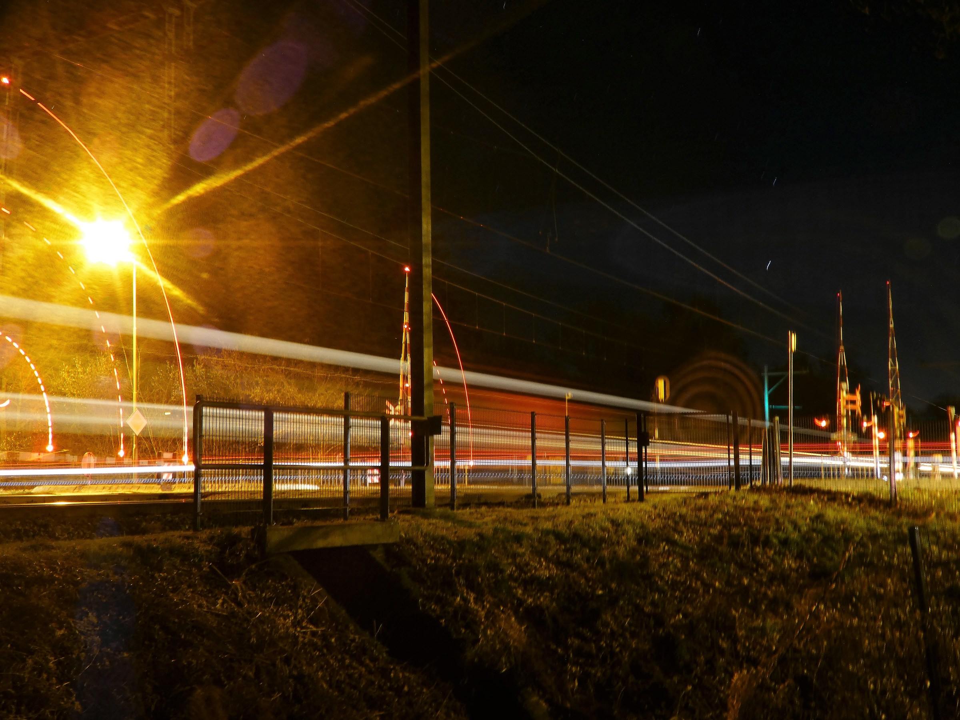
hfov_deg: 49.0
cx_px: 480
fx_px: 1054
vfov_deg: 37.7
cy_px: 360
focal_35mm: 38
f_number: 5.6
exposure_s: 60
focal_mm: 6.8
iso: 80
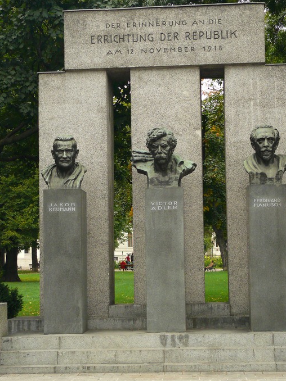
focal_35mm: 73
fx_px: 805
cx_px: 153
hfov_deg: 20.2
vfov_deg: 26.7
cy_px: 200
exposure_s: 1/125
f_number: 3.2
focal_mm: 13.9
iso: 250
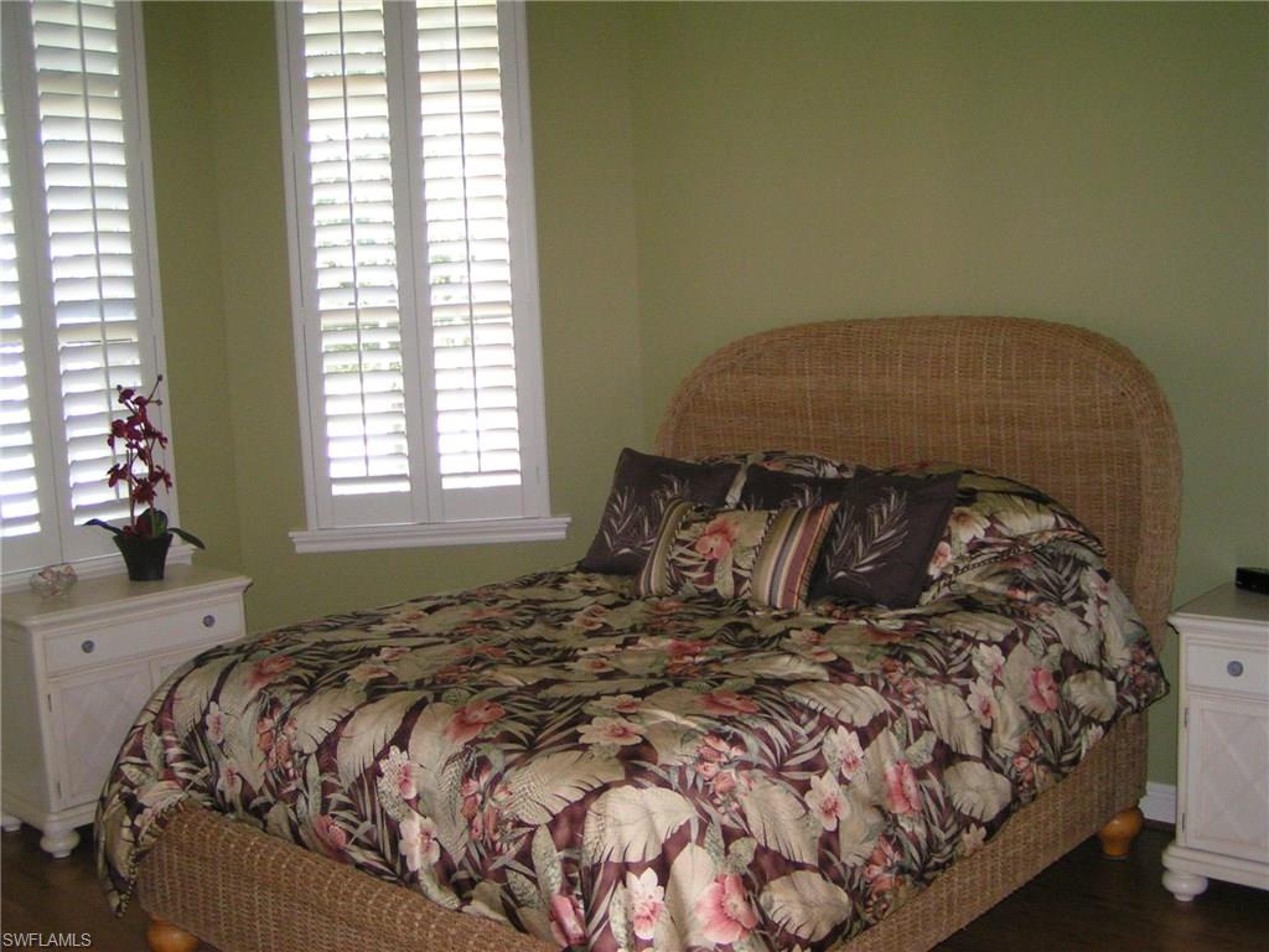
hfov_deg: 49.0
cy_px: 476
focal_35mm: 38
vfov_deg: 37.7
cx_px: 634
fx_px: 1393
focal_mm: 5.8
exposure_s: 1/40
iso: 200
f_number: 2.8
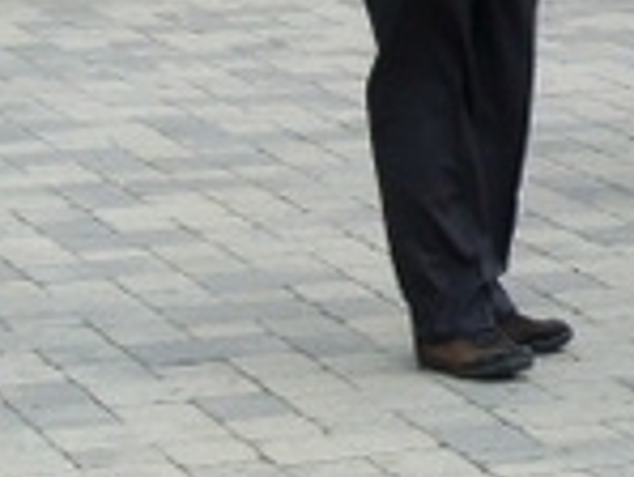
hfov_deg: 8.1
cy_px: -43
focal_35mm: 233
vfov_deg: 6.4
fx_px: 4271
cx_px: 1268
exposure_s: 1/320
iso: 100
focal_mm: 10.5
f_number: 4
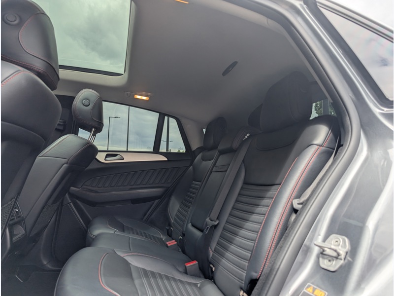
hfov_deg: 71.6
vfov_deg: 56.8
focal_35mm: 24
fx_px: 273
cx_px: 197
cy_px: 148
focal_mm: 6.9
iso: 19
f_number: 1.68
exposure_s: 1/275
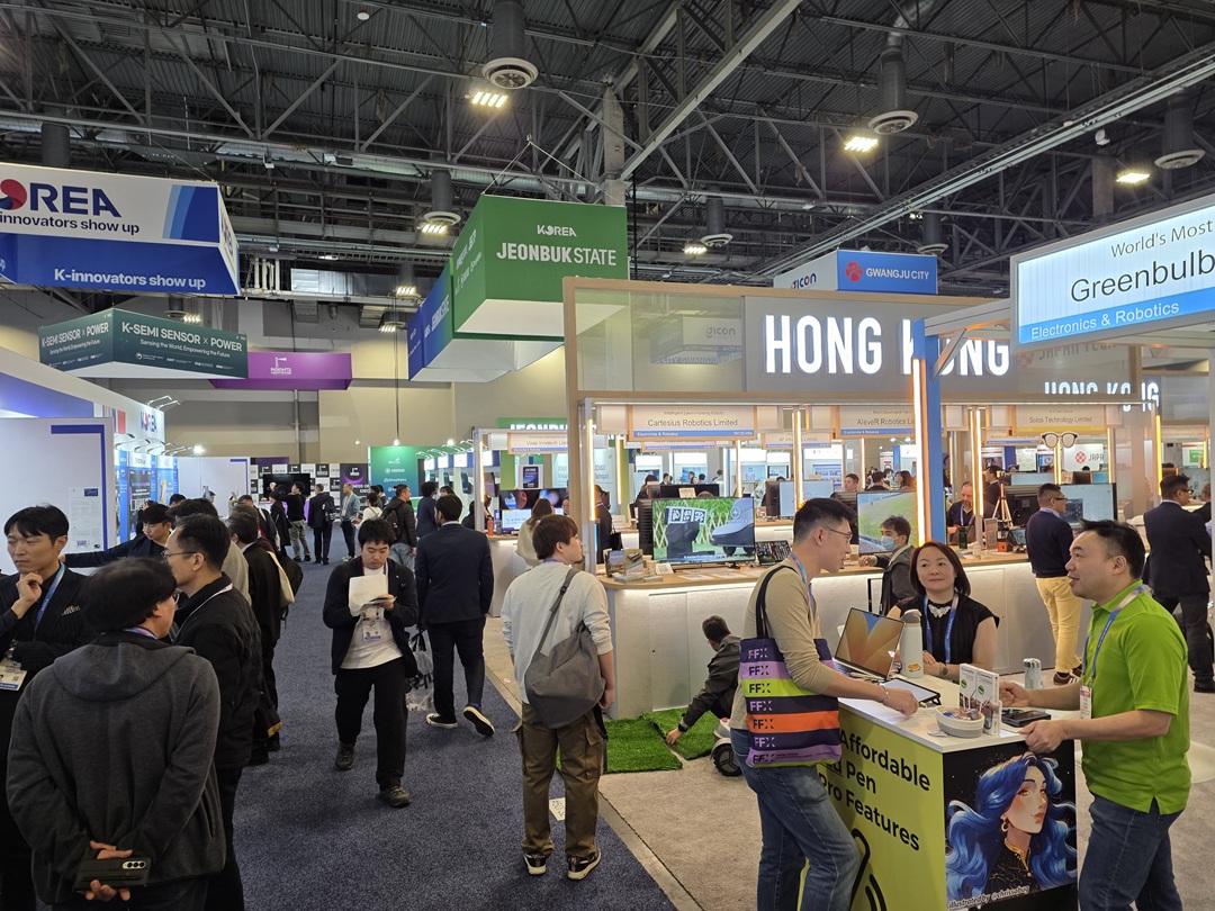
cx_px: 608
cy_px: 456
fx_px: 807
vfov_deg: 58.9
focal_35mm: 23
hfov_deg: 73.9
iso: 160
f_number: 1.7
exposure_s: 1/120
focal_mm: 6.25
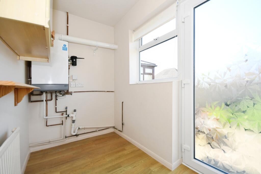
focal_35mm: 15
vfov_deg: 77.3
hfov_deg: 100.4
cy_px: 87
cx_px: 130
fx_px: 109
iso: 400
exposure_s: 1/125
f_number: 8
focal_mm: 10
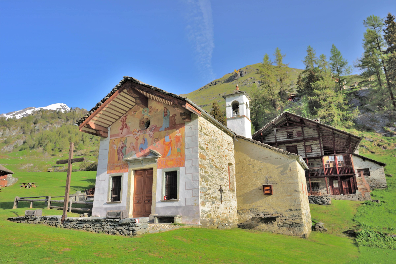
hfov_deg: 71.5
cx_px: 198
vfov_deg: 51.3
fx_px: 275
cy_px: 132
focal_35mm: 25
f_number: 8
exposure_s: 1/60
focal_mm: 25
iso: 100
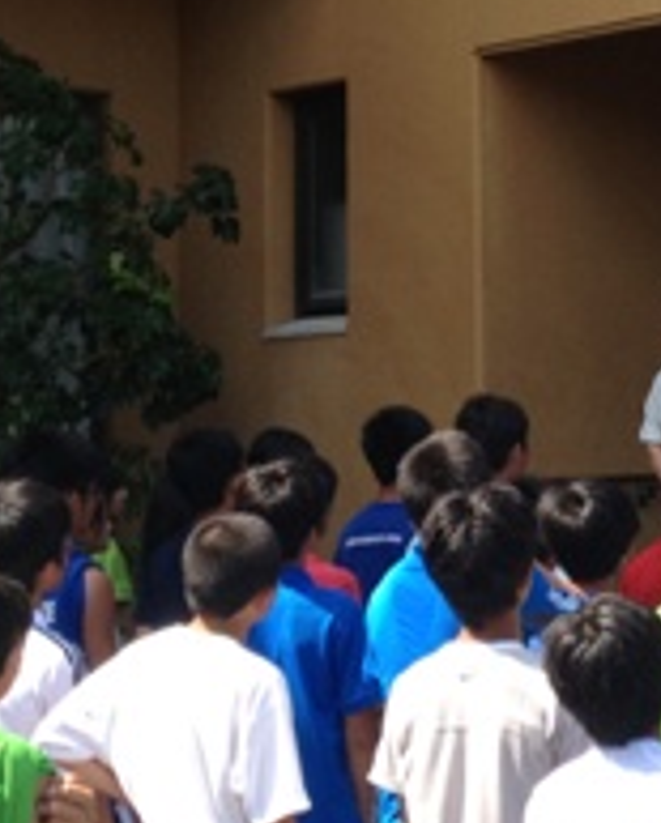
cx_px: 550
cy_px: 307
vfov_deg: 17.0
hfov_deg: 13.6
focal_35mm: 113
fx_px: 2757
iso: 50
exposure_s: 1/541
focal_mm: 4.28
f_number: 2.4
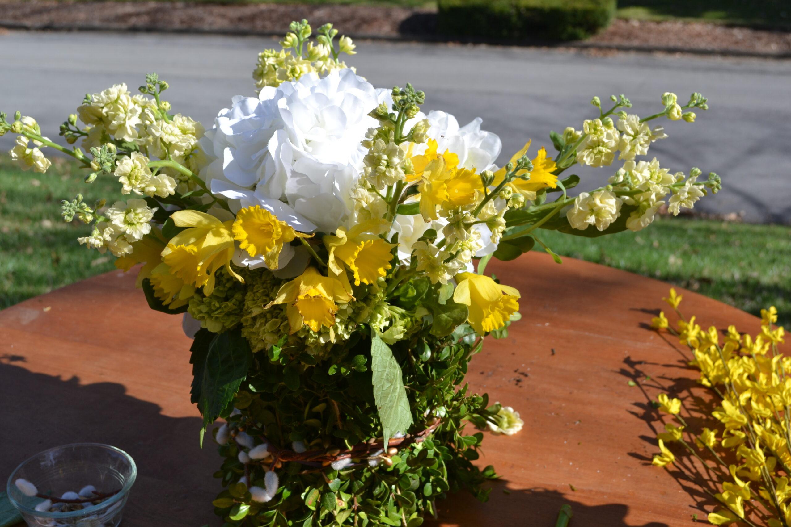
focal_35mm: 45
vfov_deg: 29.9
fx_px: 989
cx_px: 396
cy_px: 264
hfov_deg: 43.6
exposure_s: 1/200
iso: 100
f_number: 7.1
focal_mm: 30
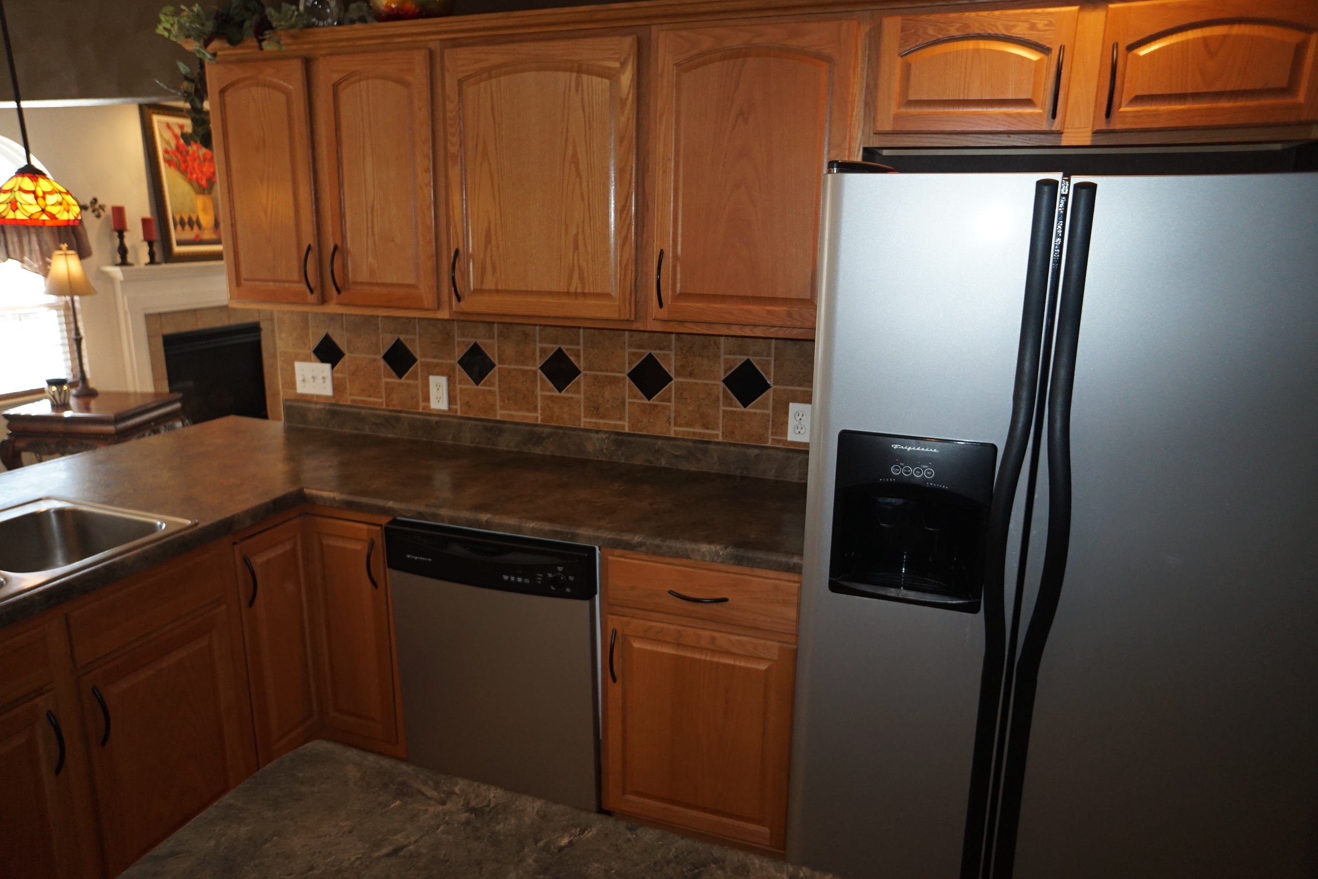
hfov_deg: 73.7
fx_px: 879
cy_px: 440
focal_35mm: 24
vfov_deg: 53.1
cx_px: 659
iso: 800
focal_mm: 16
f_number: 2.8
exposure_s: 1/160
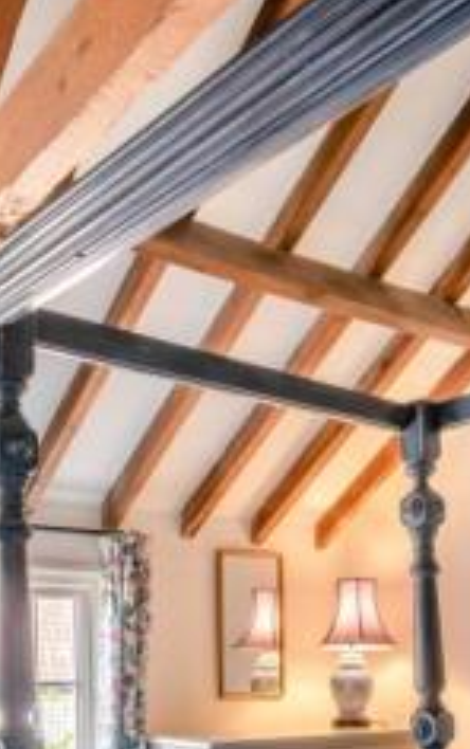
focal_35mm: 48
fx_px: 981
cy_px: 662
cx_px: 249
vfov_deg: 39.1
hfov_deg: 26.9
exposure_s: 1/15
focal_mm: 17
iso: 100
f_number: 11
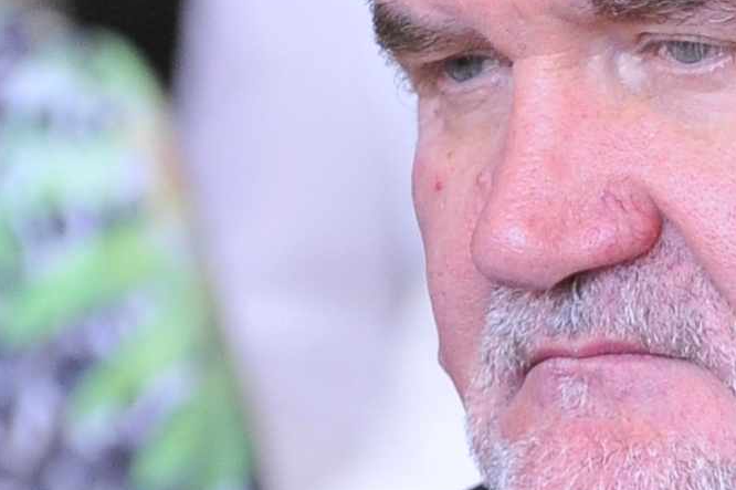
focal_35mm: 1151
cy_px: 369
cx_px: 1658
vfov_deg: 1.2
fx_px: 23513
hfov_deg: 1.8
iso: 1600
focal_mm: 180
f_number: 5.6
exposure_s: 1/100
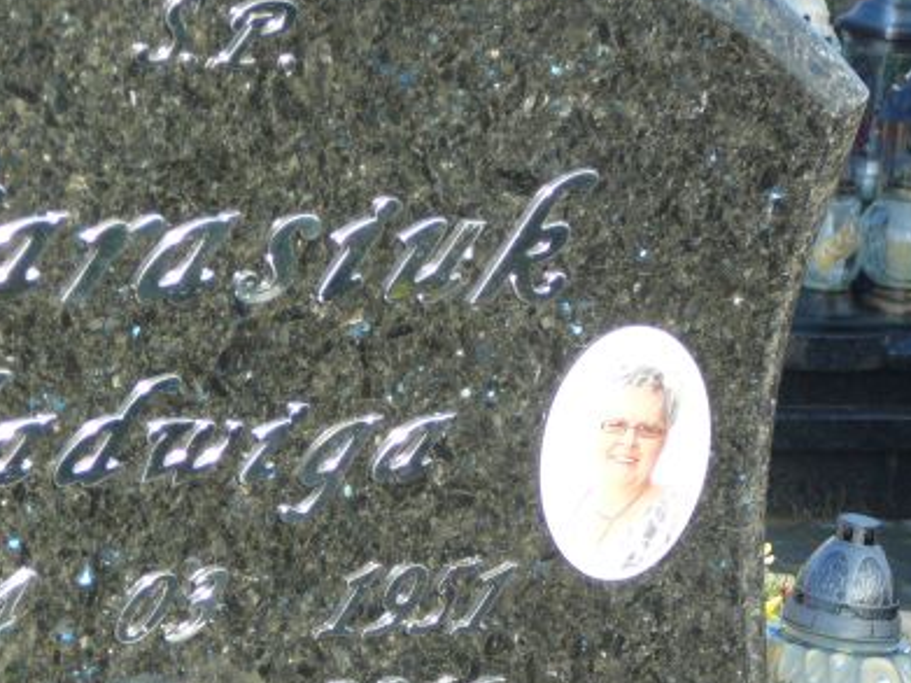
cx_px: 214
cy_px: 410
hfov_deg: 11.5
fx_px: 4525
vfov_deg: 8.6
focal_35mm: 172
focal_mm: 15.6
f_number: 3.9
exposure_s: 1/160
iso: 80
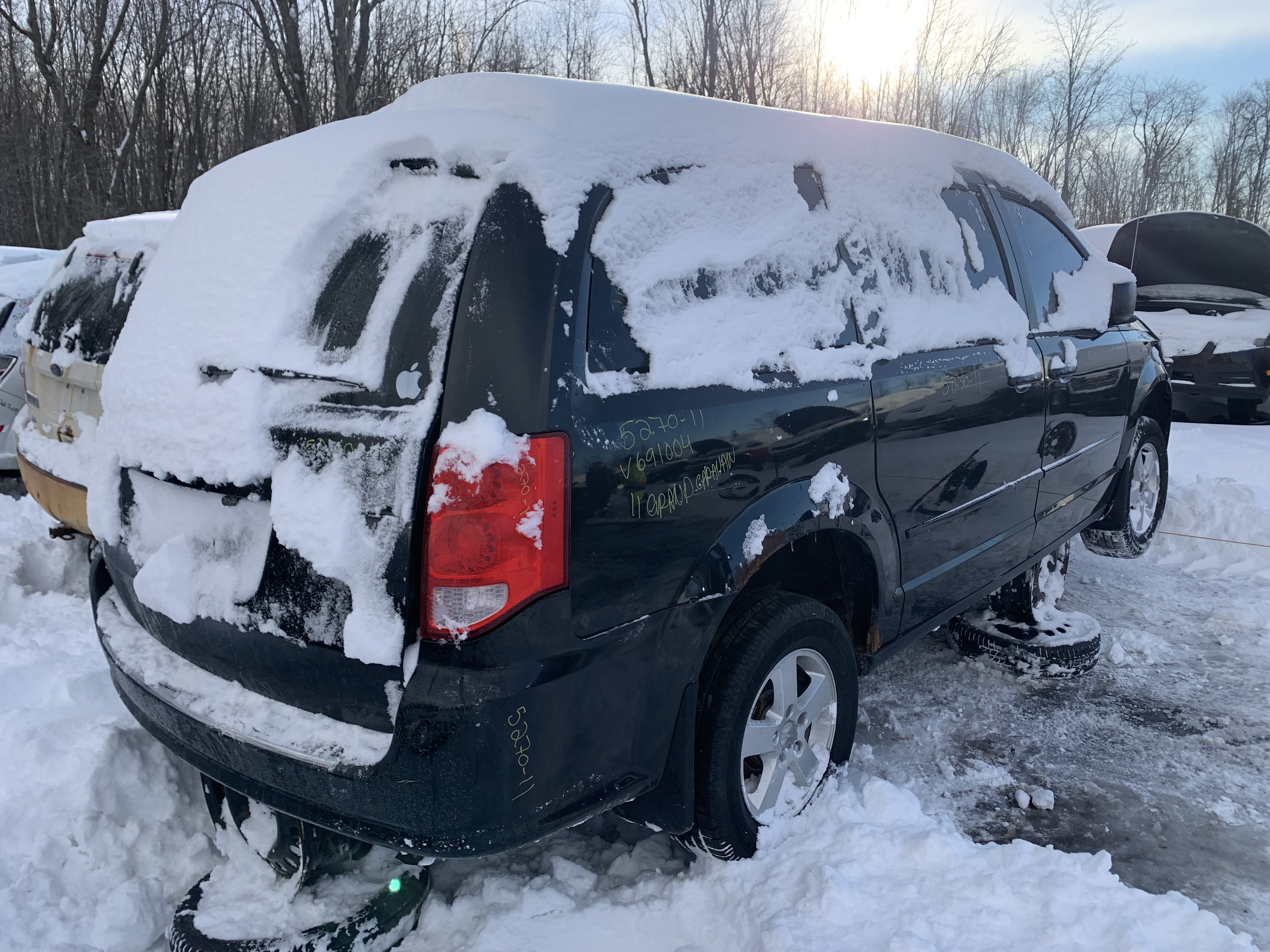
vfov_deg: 53.1
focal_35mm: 26
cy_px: 476
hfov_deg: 67.3
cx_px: 635
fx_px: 954
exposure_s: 1/1250
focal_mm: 4.25
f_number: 1.8
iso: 25
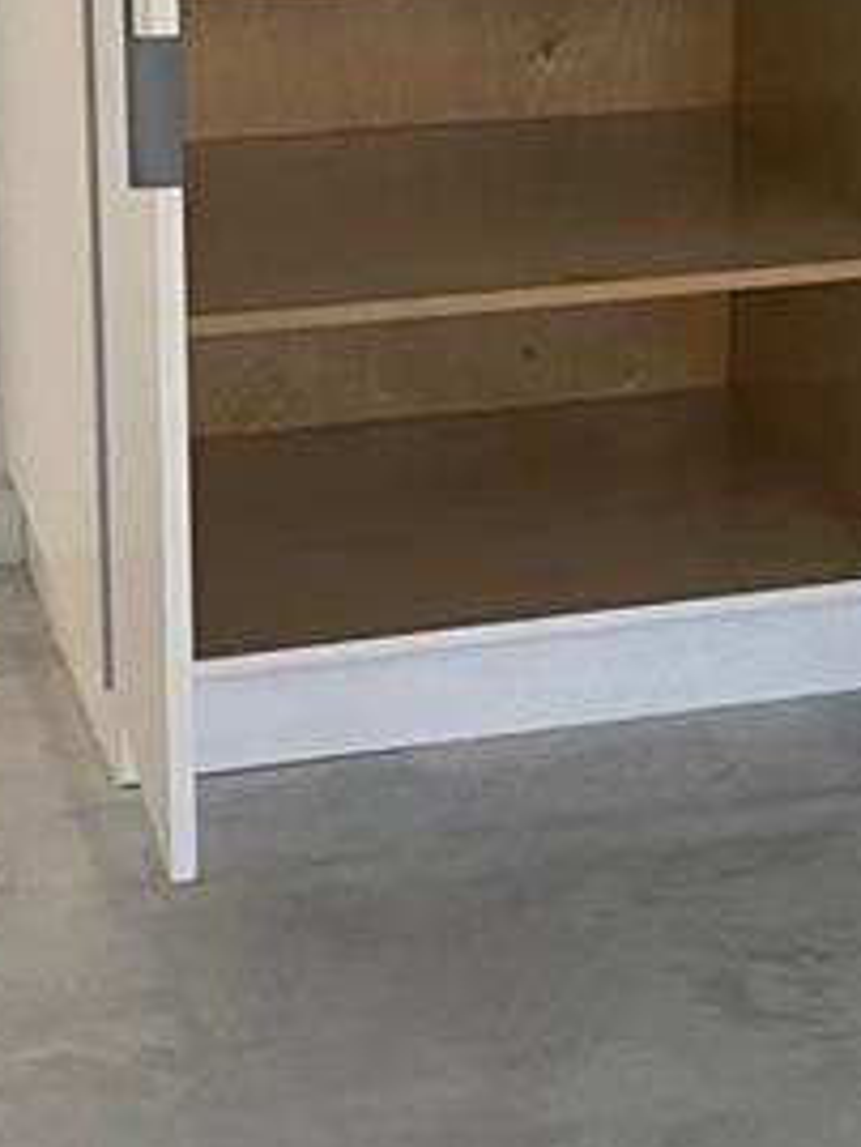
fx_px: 3844
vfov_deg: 16.9
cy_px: 252
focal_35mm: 116
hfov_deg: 12.4
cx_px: 1104
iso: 100
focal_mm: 4.2
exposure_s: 1/60
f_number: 1.6
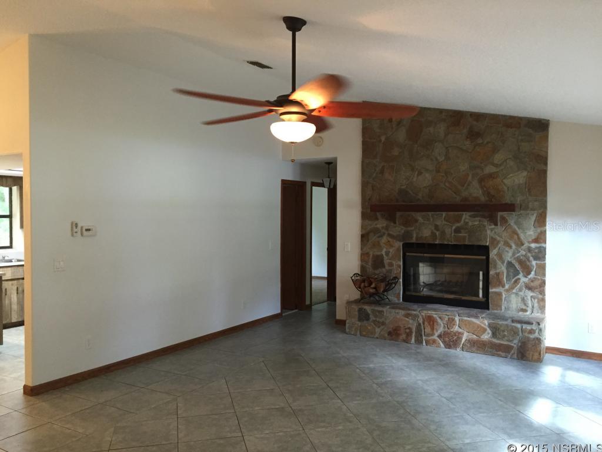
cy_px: 226
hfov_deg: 61.6
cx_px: 301
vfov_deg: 48.3
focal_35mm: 29
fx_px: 505
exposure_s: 1/30
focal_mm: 4.15
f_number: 2.2
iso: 200
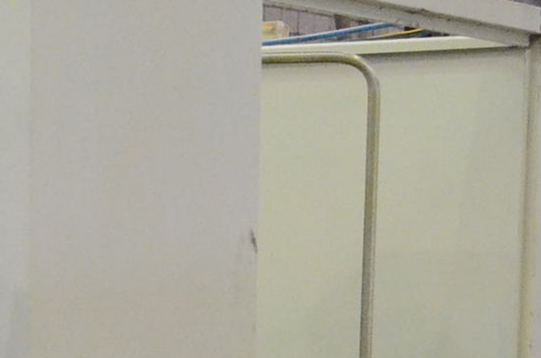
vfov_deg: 8.8
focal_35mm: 149
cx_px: -280
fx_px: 2233
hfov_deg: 13.0
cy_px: 640
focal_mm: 22
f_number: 3.8
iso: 6400
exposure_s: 1/200
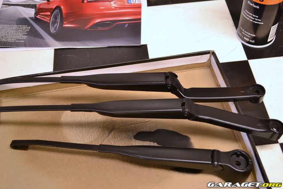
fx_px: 377
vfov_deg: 28.1
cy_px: 94
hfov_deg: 41.1
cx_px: 142
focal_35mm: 48
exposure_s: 1/2
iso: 100
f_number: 4.8
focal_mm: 32
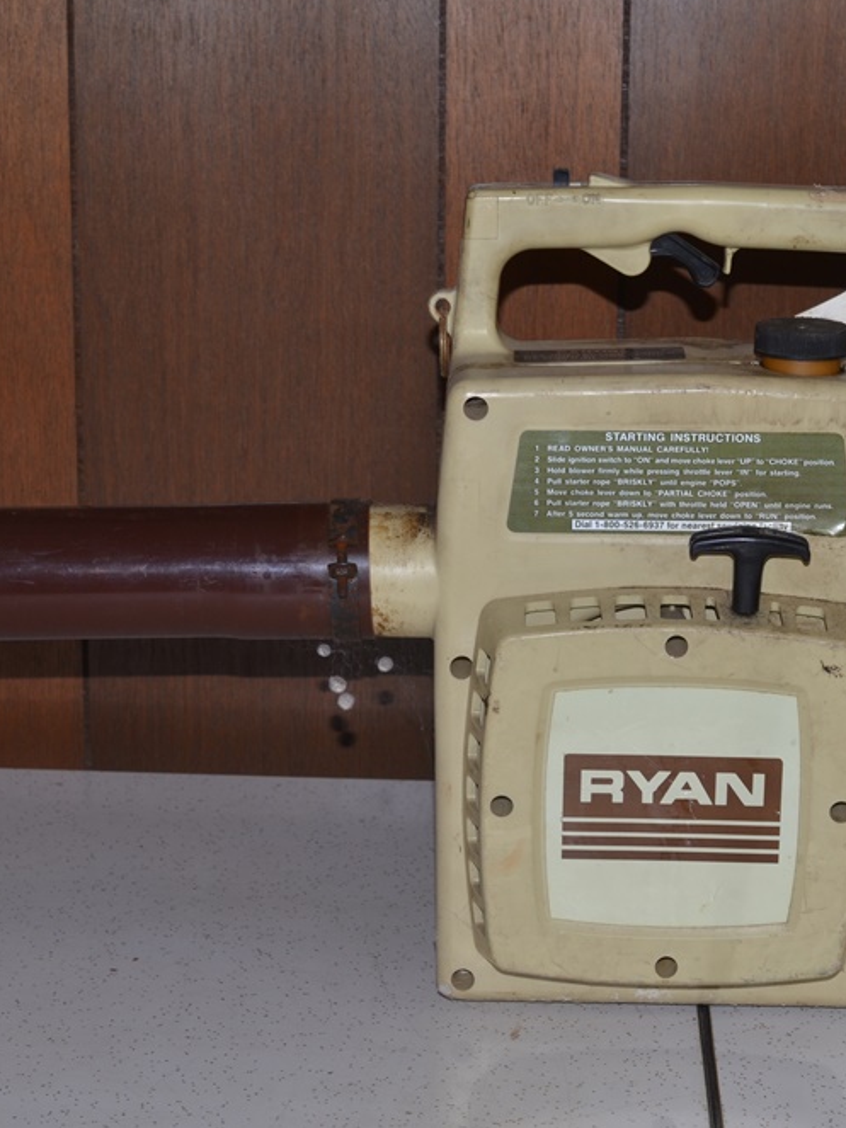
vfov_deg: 22.5
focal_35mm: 87
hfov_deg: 17.0
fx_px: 2836
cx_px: 477
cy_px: 562
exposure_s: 1/60
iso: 110
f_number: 8
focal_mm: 40
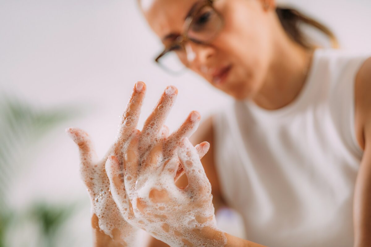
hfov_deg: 15.2
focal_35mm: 135
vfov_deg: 10.2
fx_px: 1391
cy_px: 124
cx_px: 186
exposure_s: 1/200
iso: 200
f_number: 2
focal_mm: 135
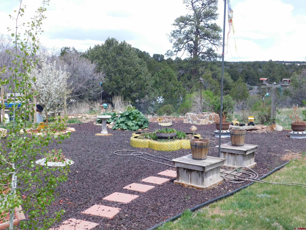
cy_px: 115
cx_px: 153
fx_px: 354
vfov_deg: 36.0
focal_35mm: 40
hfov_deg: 46.8
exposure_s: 1/500
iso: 125
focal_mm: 7.1
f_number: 3.6
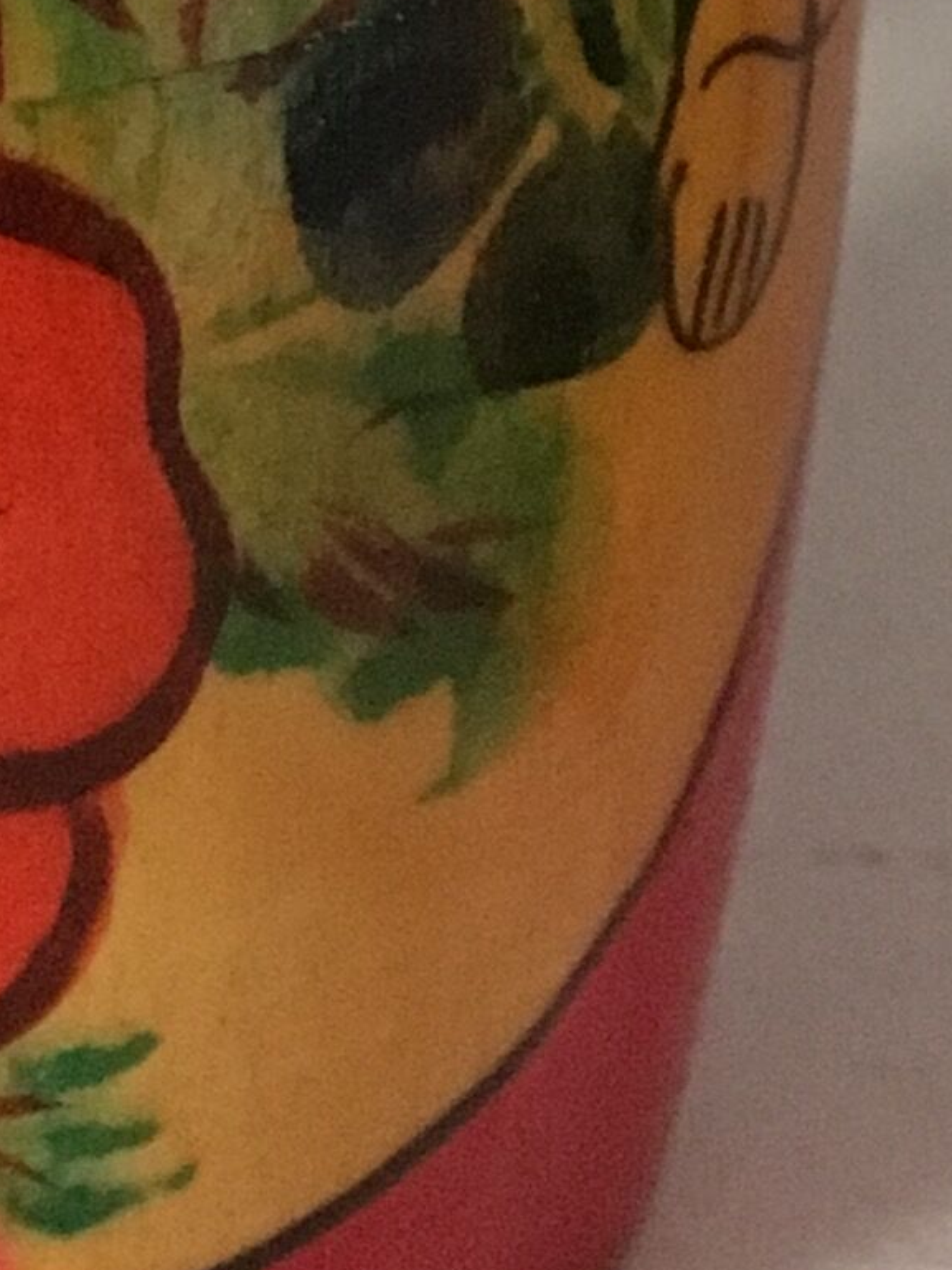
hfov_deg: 9.7
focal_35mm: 152
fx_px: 5572
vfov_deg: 11.6
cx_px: 822
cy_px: -1321
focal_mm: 4.15
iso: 250
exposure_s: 1/15
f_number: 2.2
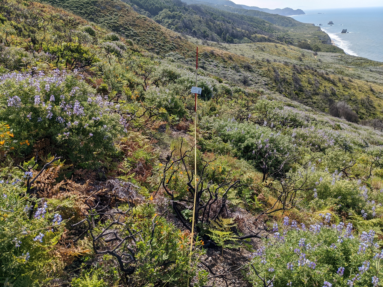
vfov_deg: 51.4
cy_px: 144
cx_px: 192
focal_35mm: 27
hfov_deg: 65.3
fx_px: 299
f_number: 1.73
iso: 56
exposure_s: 1/2342
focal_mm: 4.38
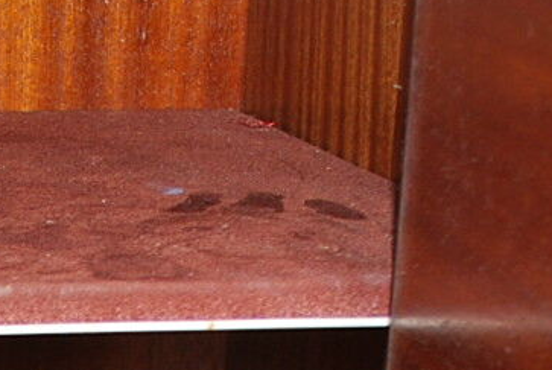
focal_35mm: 176
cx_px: -373
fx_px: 2702
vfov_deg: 7.3
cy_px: 929
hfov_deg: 11.0
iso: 200
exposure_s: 1/60
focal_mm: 22
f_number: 4
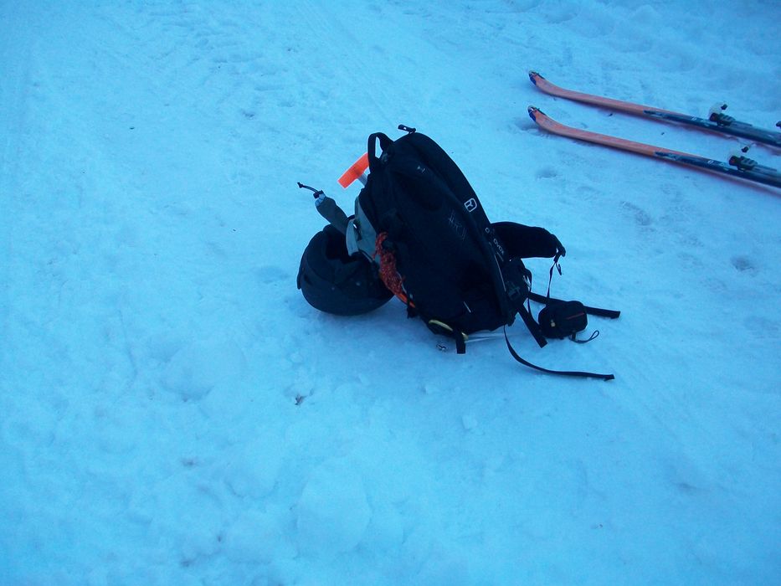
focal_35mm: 34
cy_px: 293
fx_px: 767
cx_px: 390
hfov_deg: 54.0
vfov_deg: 41.8
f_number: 2.8
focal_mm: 5.7
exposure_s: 1/200
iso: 80
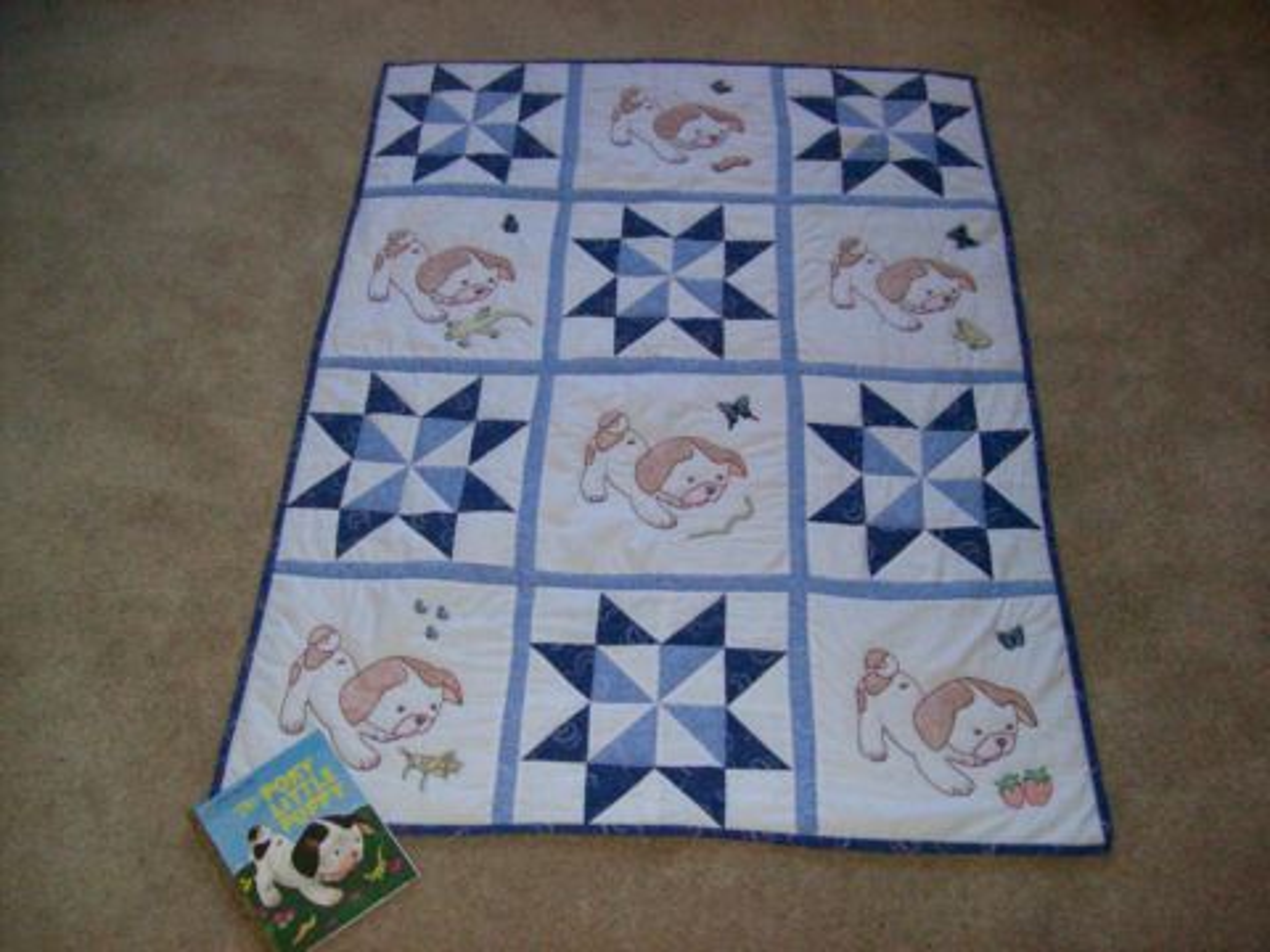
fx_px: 1321
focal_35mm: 36
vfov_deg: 39.7
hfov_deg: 51.4
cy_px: 476
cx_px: 635
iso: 400
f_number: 2.7
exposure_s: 1/128
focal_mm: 6
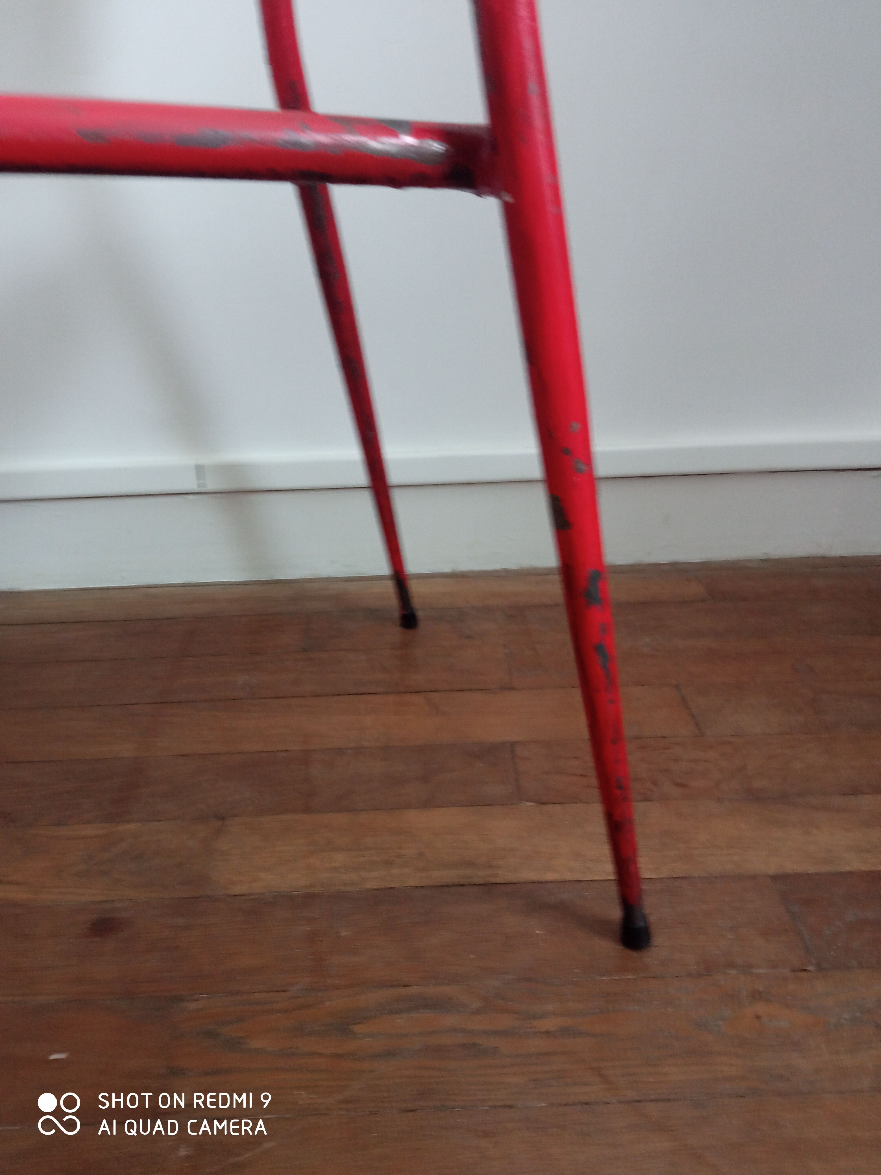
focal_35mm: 27
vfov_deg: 65.3
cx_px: 440
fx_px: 916
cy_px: 588
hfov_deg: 51.4
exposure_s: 1/25
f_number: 2.2
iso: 860
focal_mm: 3.79
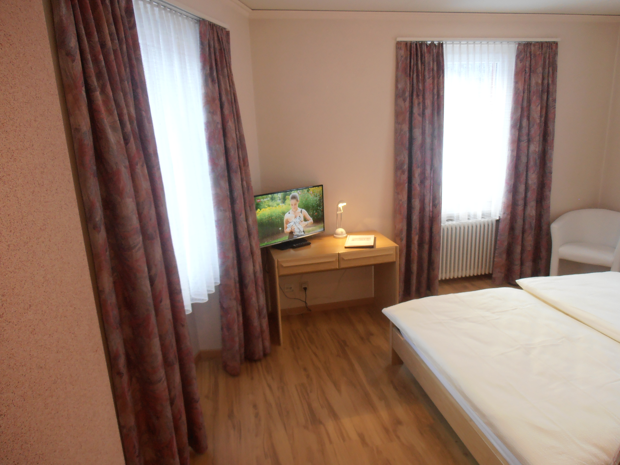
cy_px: 232
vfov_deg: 56.8
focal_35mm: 24
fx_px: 430
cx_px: 310
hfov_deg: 71.6
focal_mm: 4.2
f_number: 3
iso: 125
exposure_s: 1/15
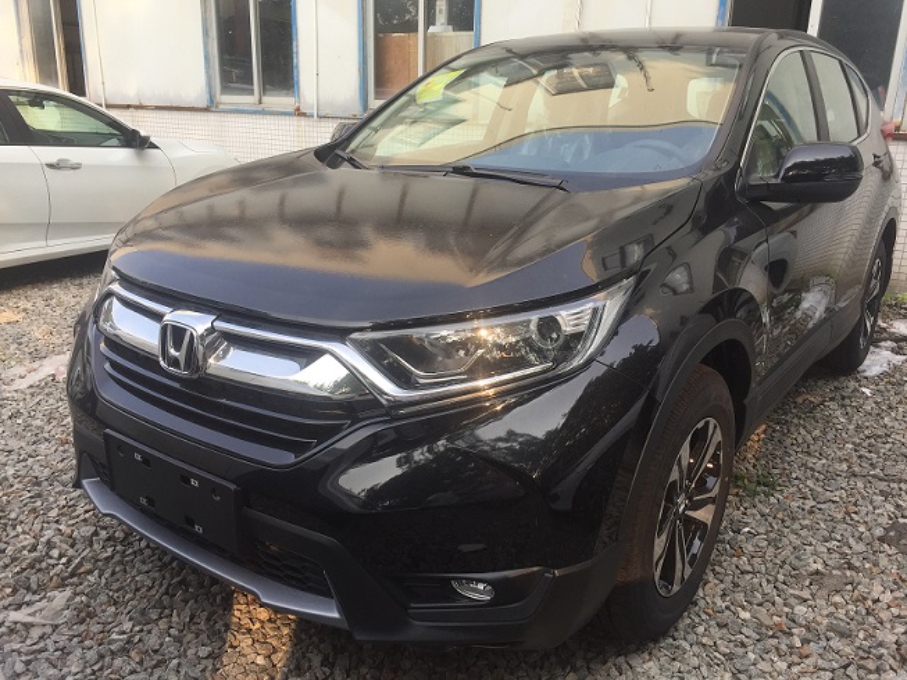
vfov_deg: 48.2
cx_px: 454
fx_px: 760
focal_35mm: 29
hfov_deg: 61.7
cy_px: 340
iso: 32
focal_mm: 4.15
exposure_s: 1/416
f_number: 2.2
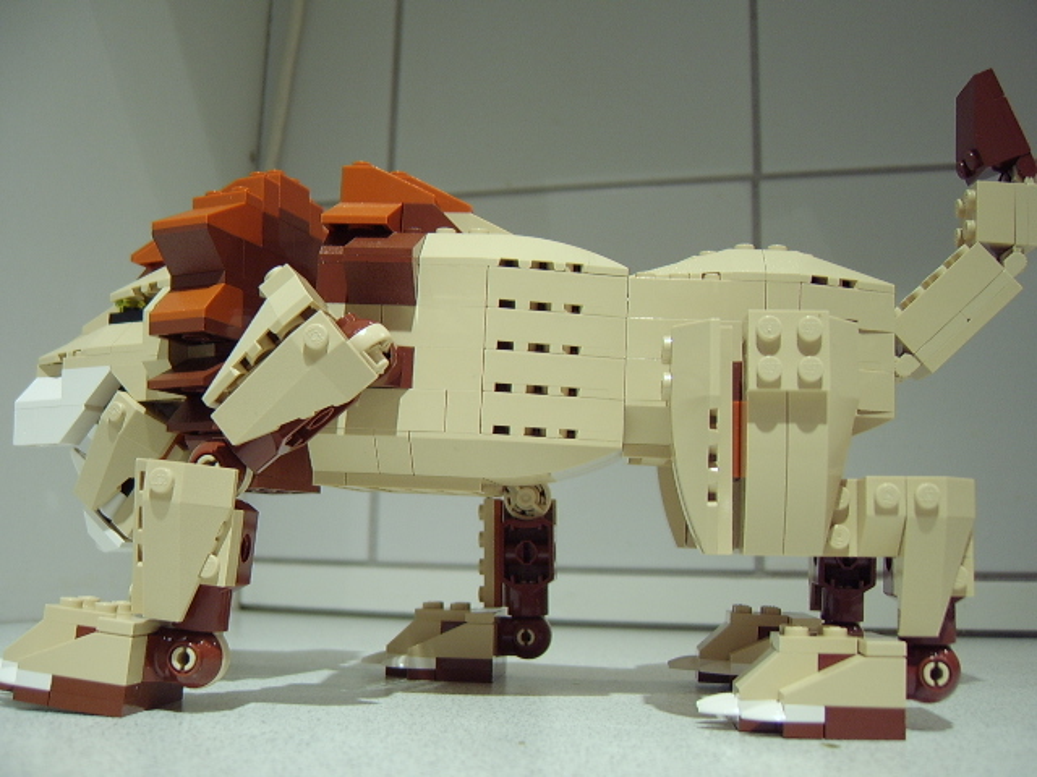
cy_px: 388
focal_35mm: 31
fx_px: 929
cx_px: 518
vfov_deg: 45.4
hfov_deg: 58.4
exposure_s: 1/11
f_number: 2.7
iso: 100
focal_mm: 8.13
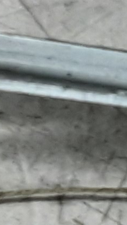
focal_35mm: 228
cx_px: 319
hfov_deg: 5.1
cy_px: 141
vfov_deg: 9.4
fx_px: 1364
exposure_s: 1/50
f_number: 1.9
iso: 80
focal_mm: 2.91
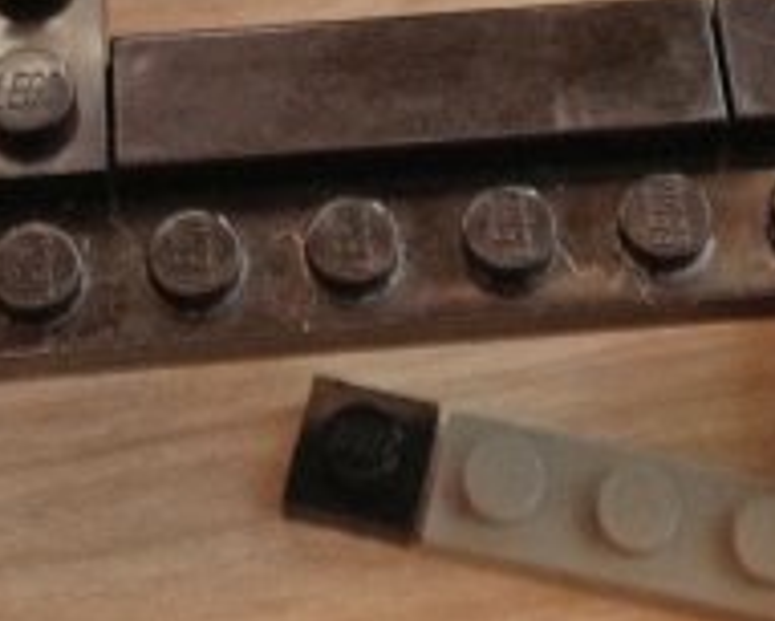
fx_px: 2937
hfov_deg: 15.0
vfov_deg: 11.5
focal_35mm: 128
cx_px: 465
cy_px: -357
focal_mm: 4.28
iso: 200
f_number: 2.4
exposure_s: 1/20
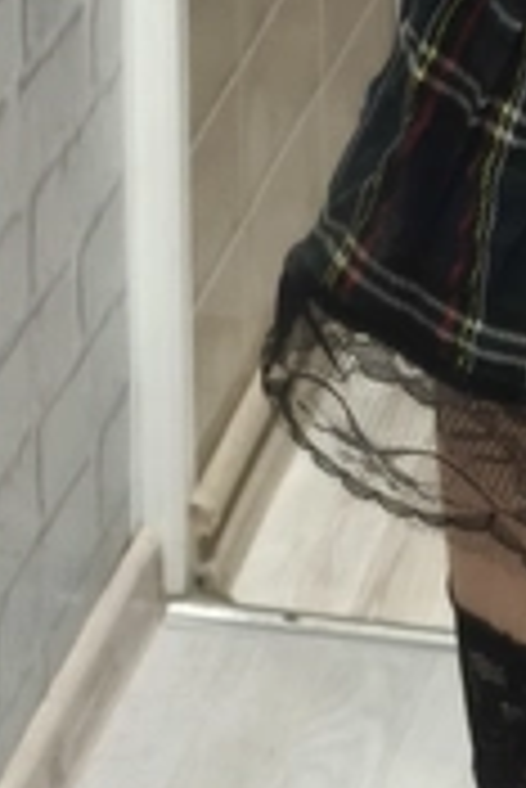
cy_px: 1067
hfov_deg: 5.4
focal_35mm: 247
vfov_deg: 8.2
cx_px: 1119
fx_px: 5402
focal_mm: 7.1
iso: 2000
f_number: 1.9
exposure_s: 1/50
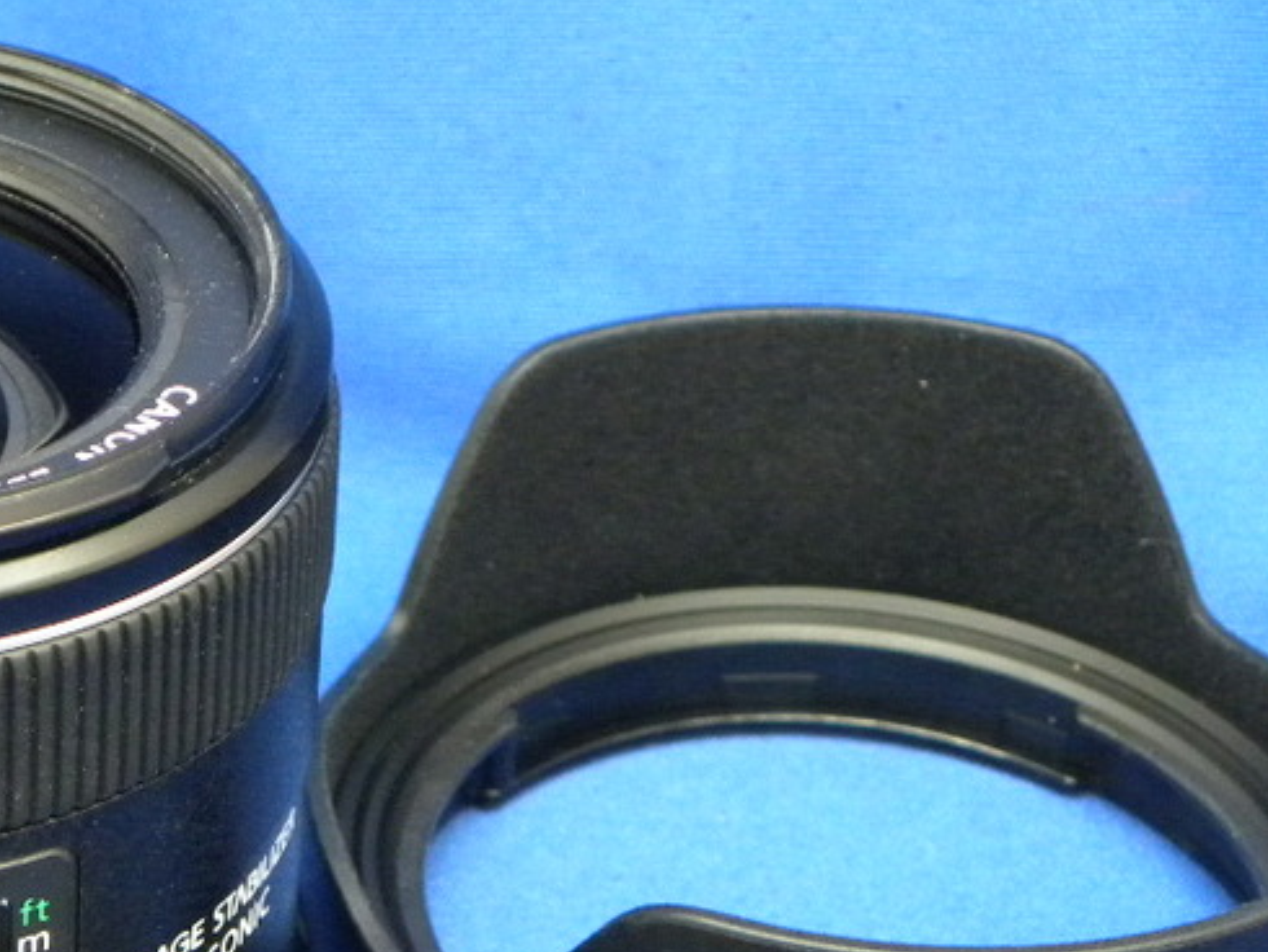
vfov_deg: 10.4
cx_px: 83
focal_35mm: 142
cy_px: 766
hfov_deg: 13.7
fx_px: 5204
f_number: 3.5
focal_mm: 10.3
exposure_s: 1/21.6
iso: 400
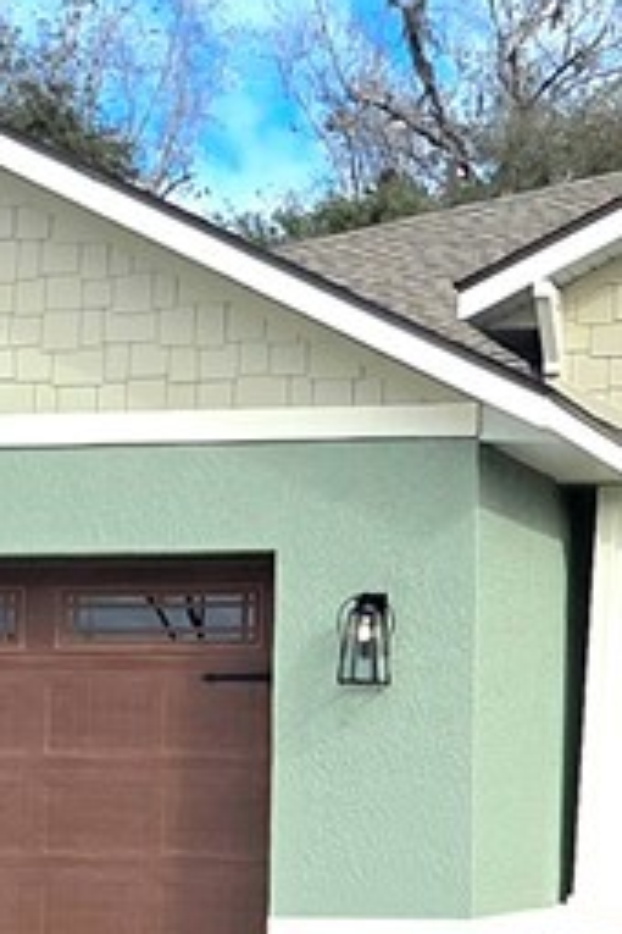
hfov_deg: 15.2
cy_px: 648
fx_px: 2203
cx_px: 834
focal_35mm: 85
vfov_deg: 23.8
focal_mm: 2.2
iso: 40
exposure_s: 1/2000
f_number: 1.9
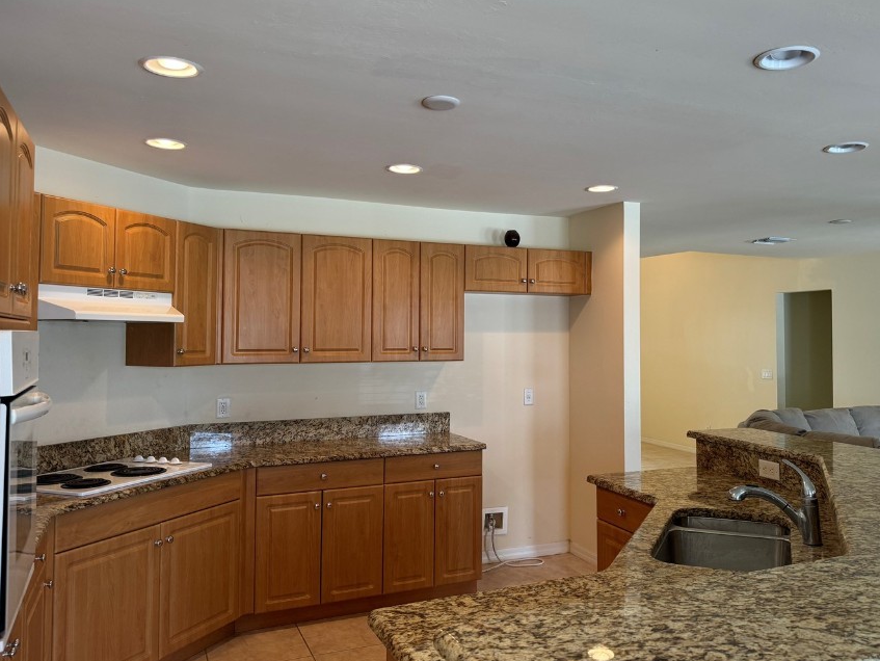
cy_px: 311
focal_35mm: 29
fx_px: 738
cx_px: 514
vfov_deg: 48.2
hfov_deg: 61.3
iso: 160
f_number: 1.78
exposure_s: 1/120
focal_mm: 6.76
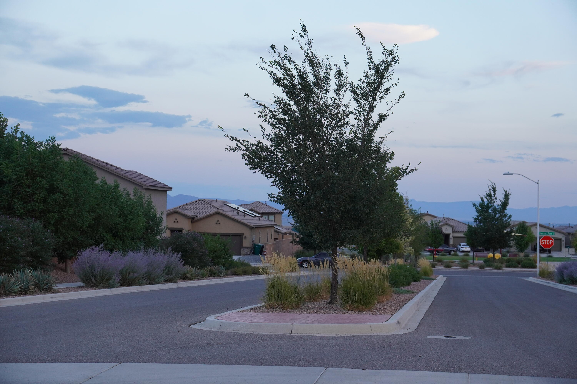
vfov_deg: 18.9
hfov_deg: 28.1
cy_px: 192
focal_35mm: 72
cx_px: 288
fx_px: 1154
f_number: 4
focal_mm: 48
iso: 500
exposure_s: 1/160
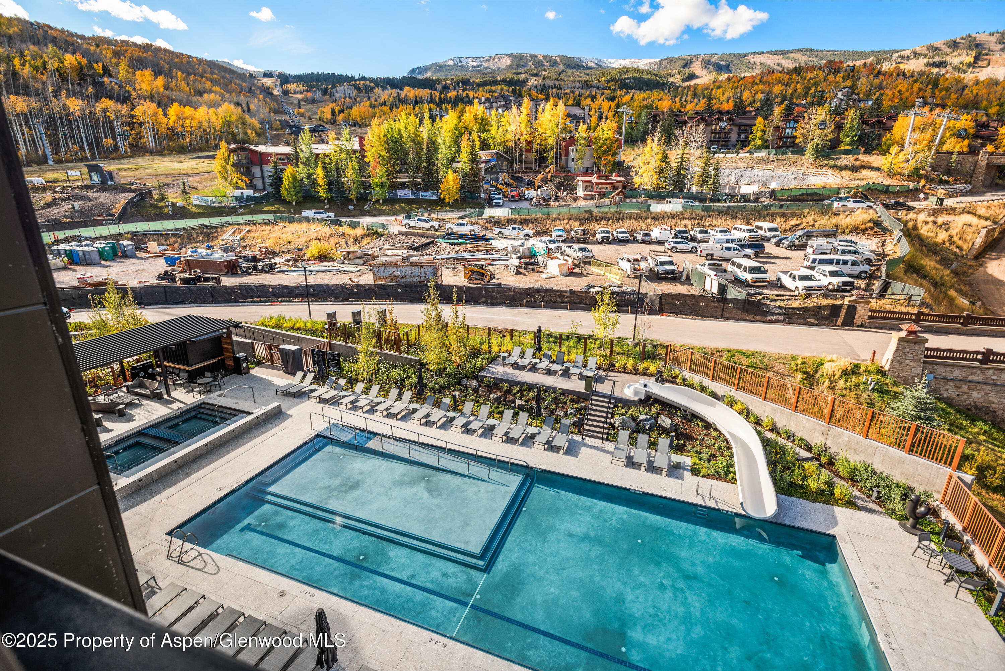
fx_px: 475
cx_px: 502
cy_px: 336
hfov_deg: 93.3
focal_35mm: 17
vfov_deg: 70.5
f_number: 7.1
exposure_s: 1/100
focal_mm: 17
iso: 100
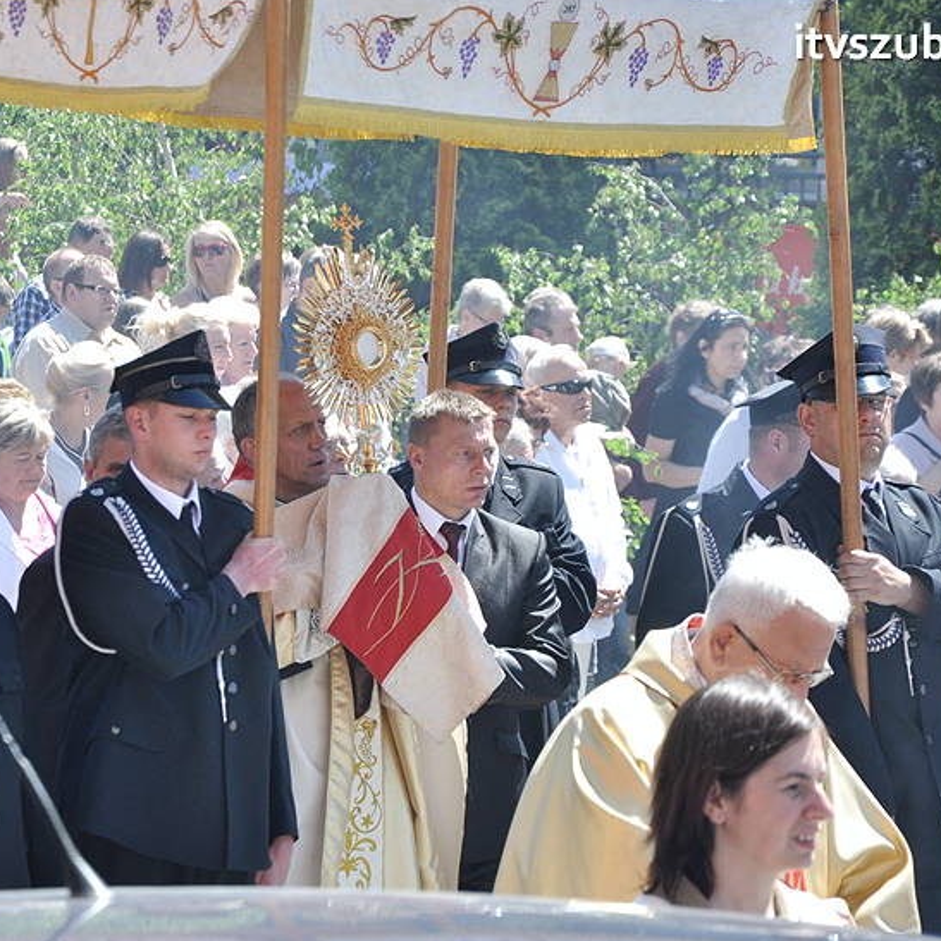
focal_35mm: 182
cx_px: 346
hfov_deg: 9.6
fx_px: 5597
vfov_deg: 9.6
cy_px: 470
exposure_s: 1/640
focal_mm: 92
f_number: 6.3
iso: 400
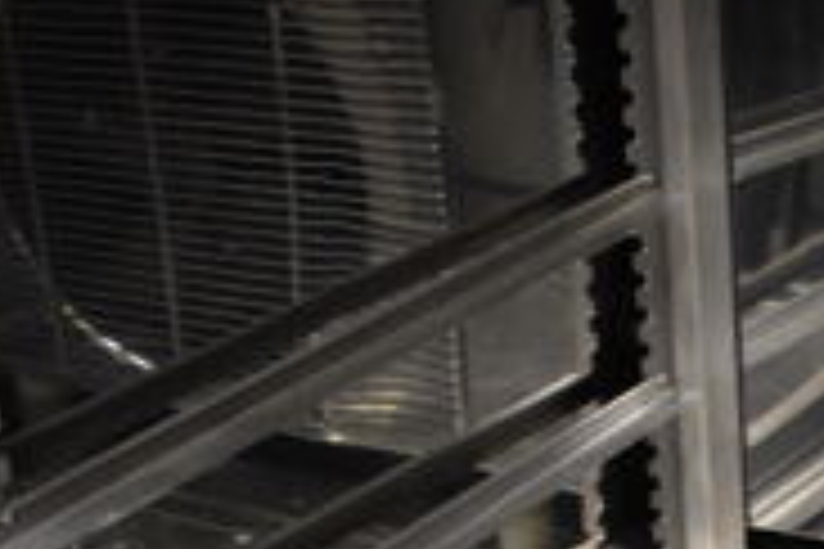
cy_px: 860
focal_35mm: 90
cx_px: 977
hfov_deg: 21.1
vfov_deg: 14.1
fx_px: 2060
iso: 2200
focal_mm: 18
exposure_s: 1/125
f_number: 3.5
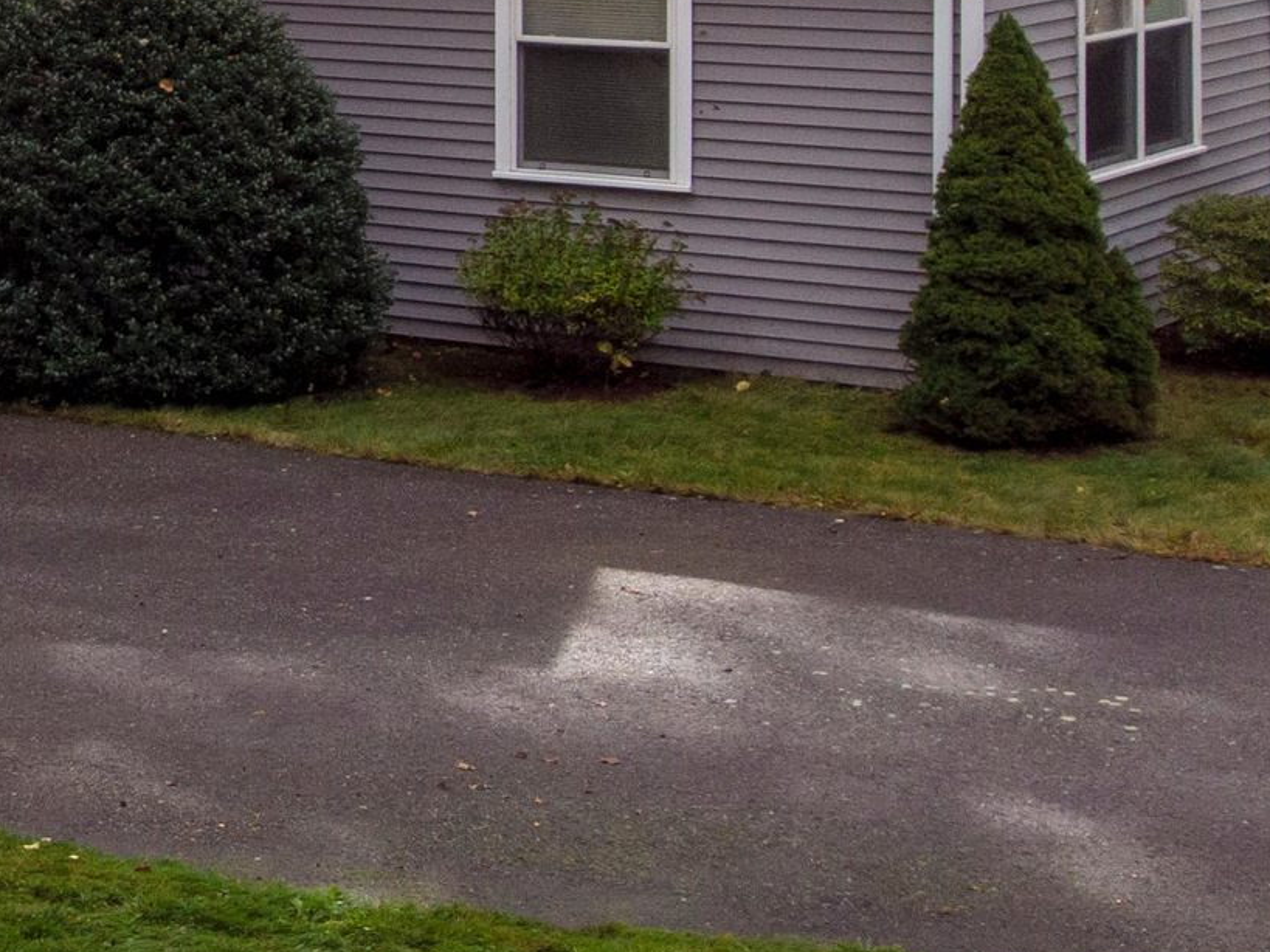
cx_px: -602
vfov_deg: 15.8
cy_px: -173
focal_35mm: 90
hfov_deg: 19.2
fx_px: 3301
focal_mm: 4.5
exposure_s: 1/310
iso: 100
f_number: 2.8
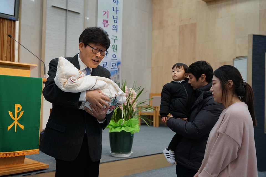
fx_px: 296
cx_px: 133
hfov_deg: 48.5
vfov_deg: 33.4
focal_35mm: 40
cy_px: 88
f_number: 4
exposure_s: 1/160
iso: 800
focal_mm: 40
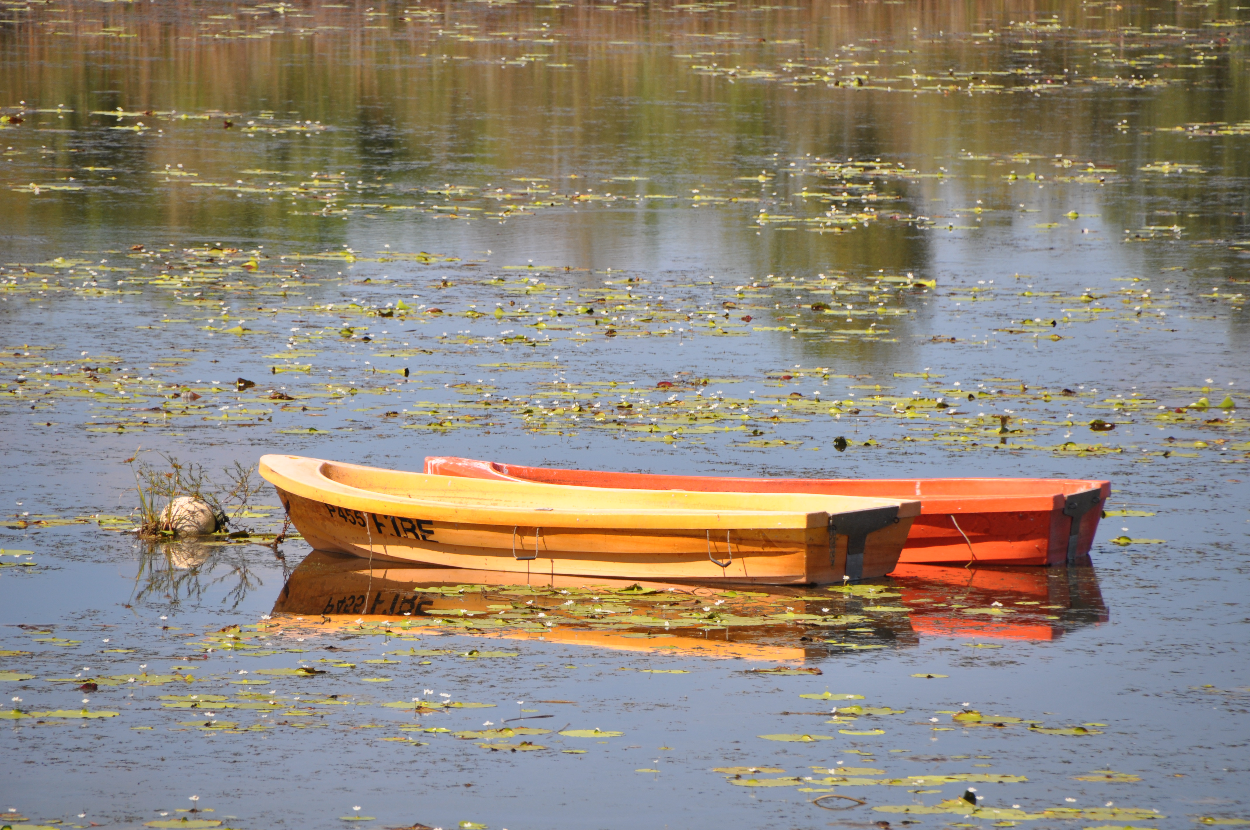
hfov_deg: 5.1
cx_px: 625
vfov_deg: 3.4
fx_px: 14045
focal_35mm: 405
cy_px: 415
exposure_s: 1/640
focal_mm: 270
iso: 200
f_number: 6.3
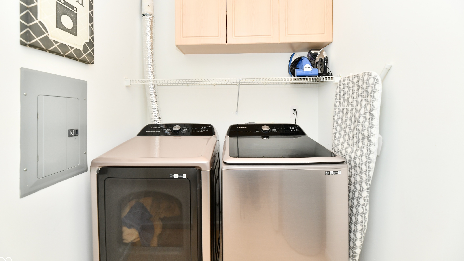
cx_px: 229
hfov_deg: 103.0
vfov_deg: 70.2
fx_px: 185
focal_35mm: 15
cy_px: 112
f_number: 6.3
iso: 640
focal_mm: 14
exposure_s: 1/60
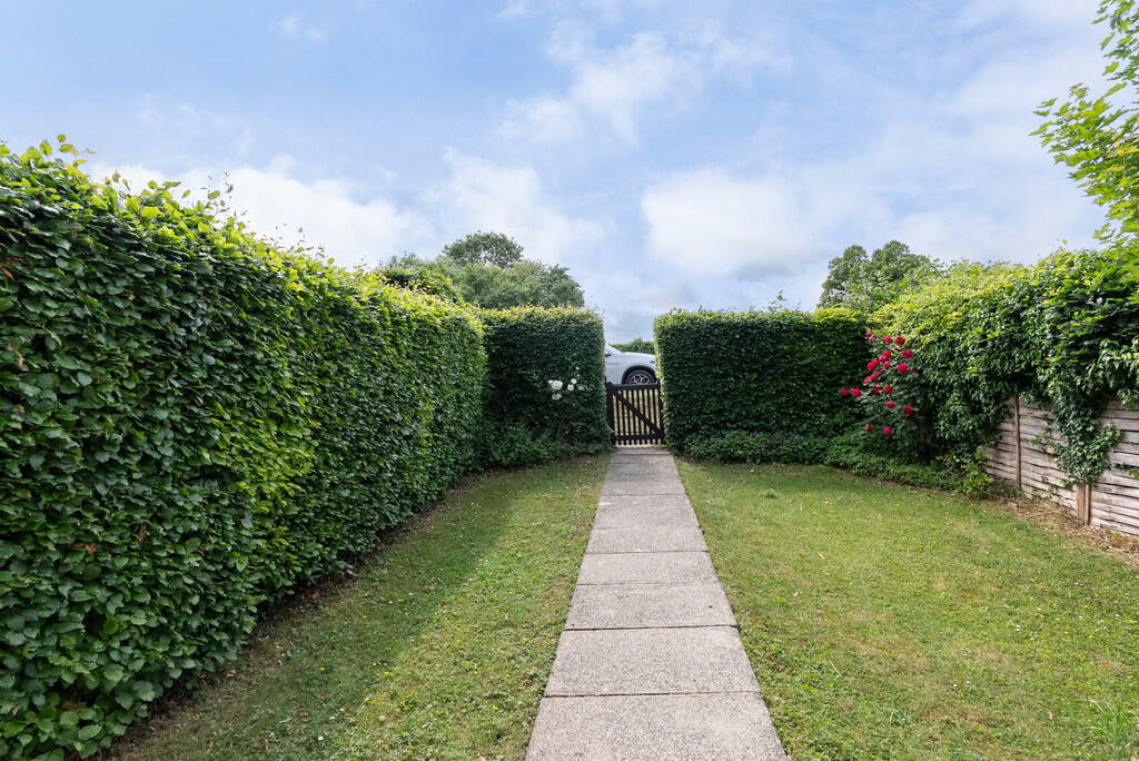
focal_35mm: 18
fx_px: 554
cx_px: 570
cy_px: 380
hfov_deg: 91.6
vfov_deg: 69.0
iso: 1250
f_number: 7.1
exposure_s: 1/1250
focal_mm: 17.5
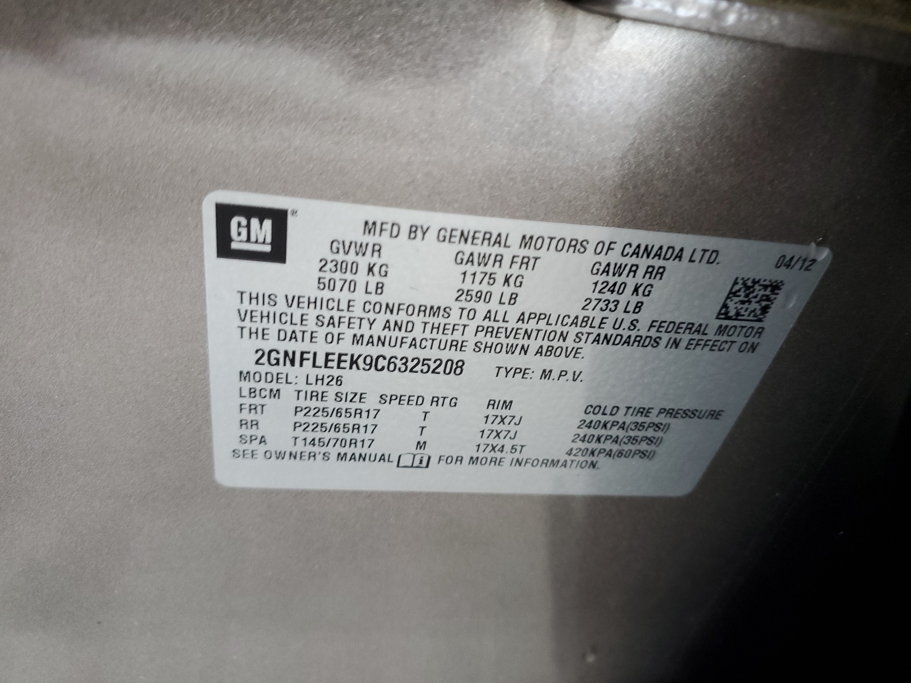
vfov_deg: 53.1
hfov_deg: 67.3
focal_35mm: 26
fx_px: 684
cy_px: 342
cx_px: 456
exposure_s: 1/60.2
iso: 86
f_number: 1.5
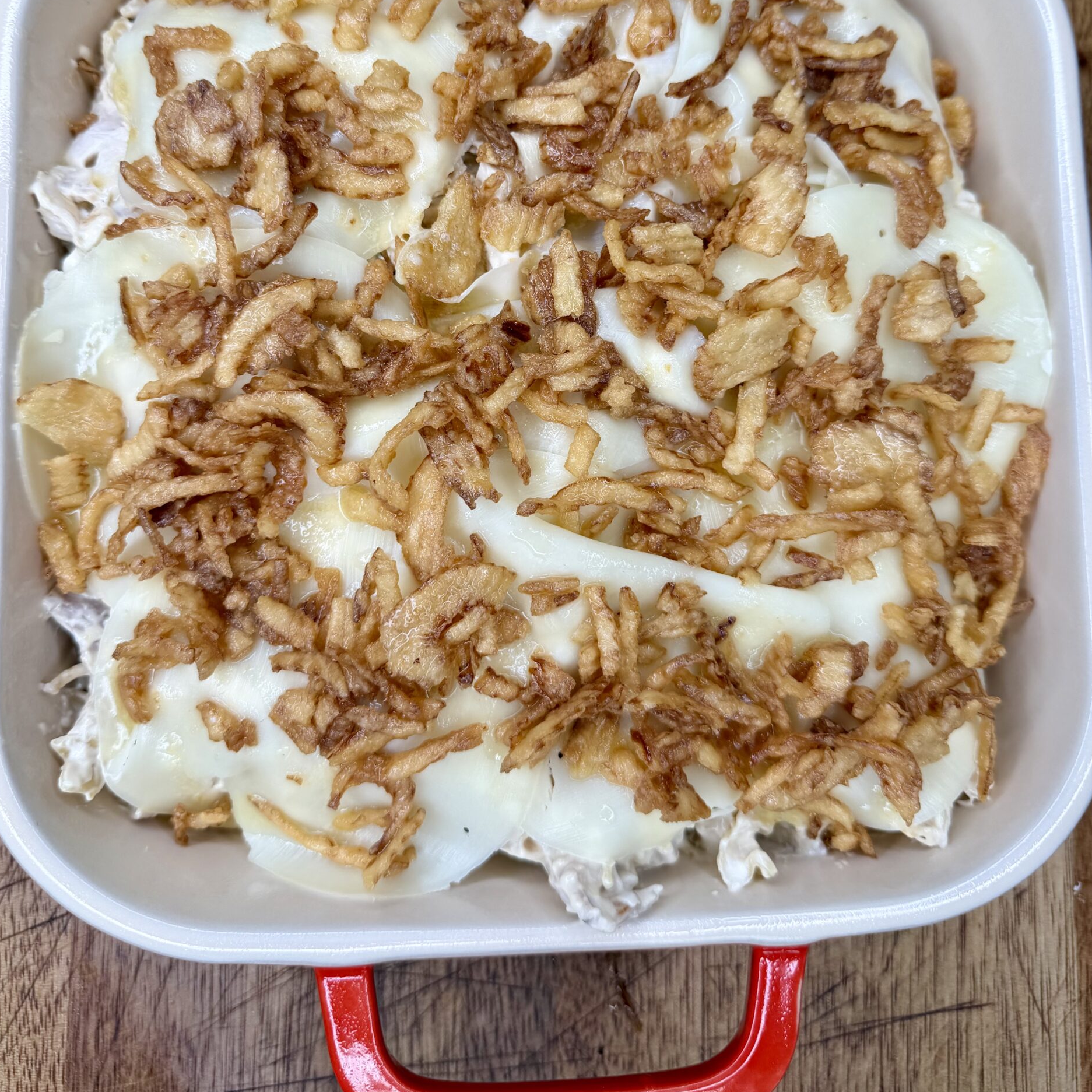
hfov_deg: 55.6
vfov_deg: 54.7
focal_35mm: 29
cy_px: 377
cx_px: 535
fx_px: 1035
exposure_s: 1/1106
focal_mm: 6.76
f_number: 1.78
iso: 80
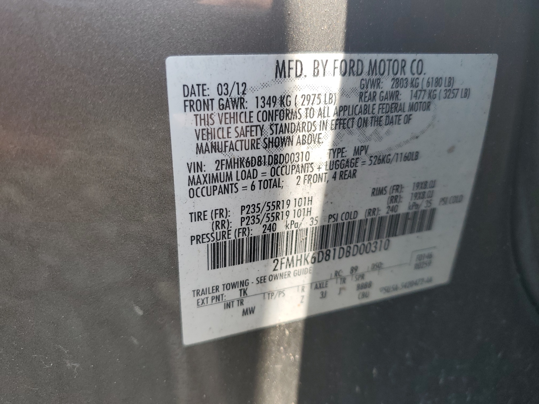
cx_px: 270
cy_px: 202
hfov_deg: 67.3
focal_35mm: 26
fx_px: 405
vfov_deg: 53.1
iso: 50
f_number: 1.5
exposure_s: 1/312
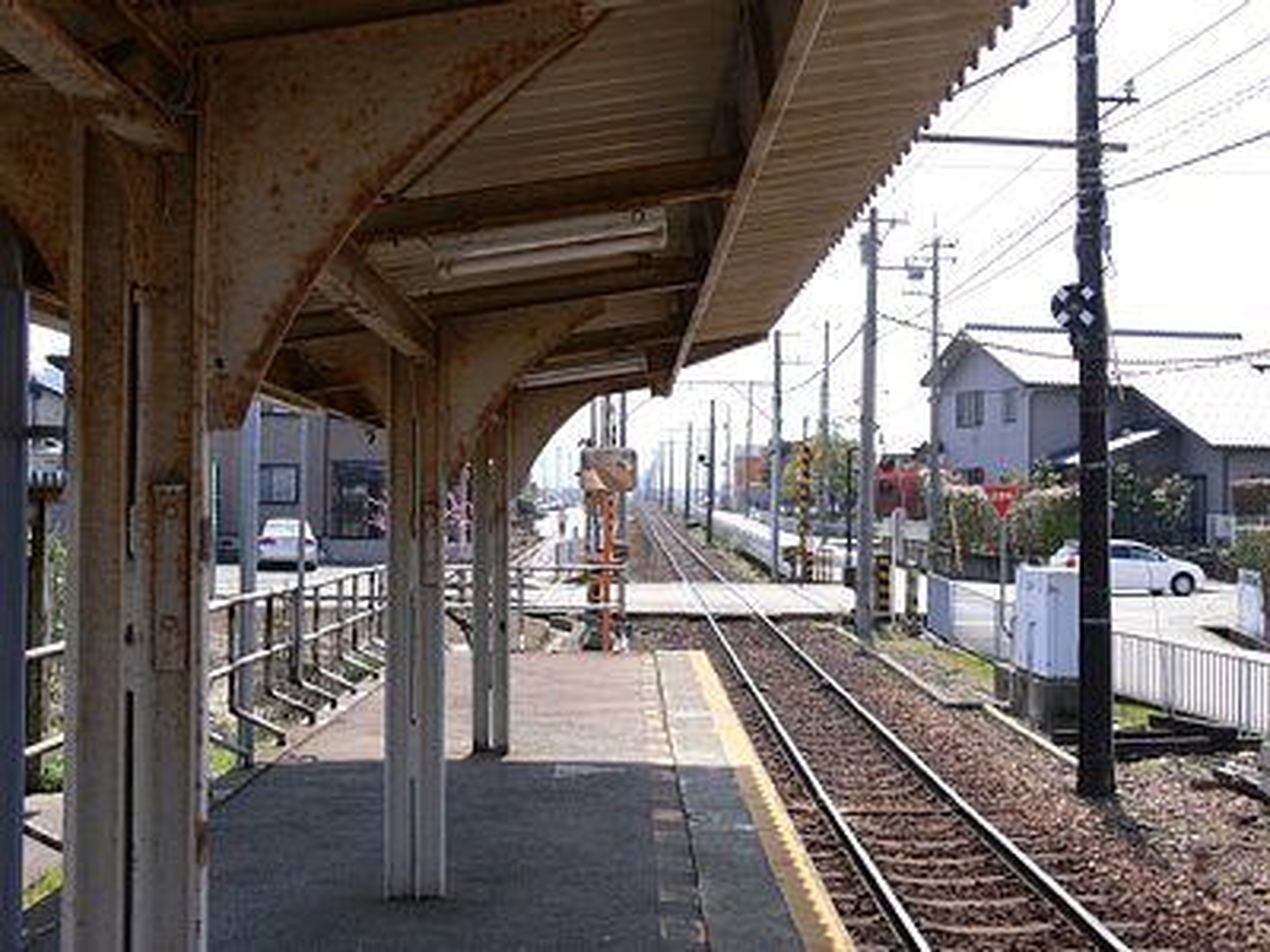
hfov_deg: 38.9
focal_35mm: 49
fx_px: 1798
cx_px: 635
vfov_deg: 29.7
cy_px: 476
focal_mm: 10.4
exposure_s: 1/160
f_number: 5.6
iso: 80
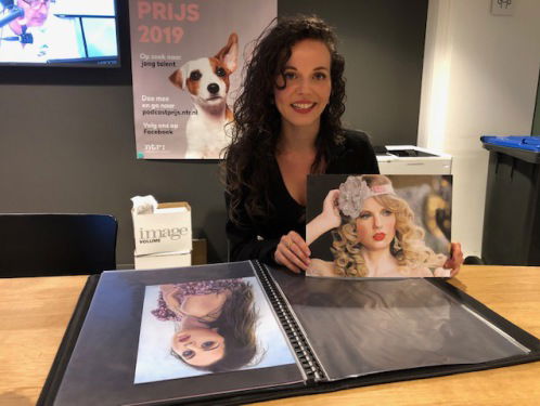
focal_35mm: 28
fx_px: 437
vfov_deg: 49.9
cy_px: 203
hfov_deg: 63.4
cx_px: 270
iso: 100
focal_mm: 3.99
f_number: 1.8
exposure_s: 1/14
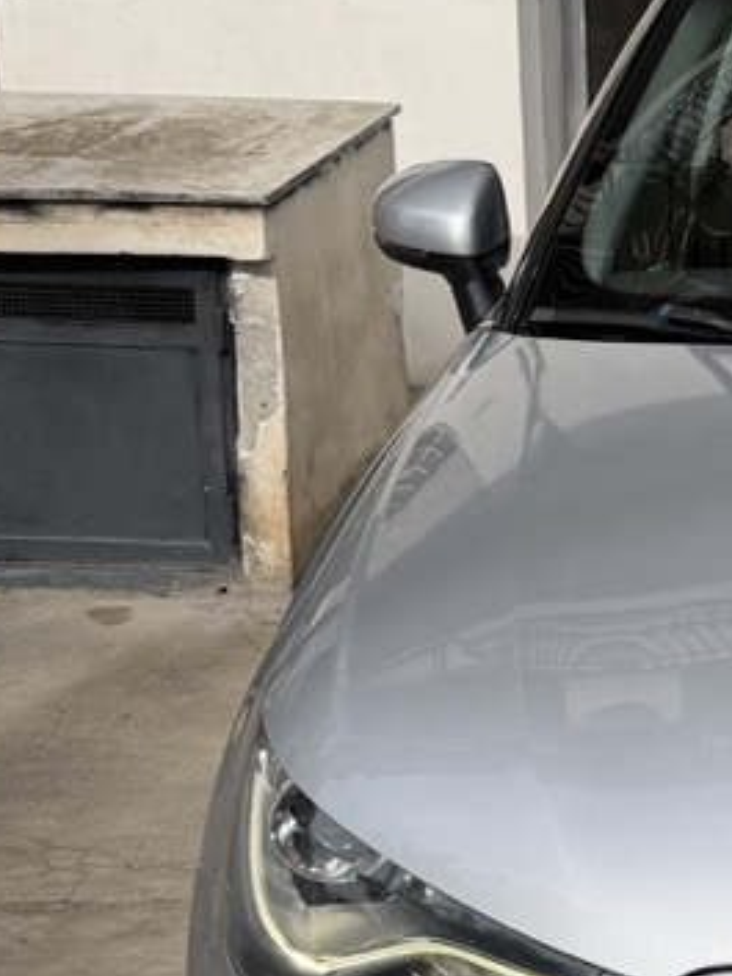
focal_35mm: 87
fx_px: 2451
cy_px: 559
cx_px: 1199
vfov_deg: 22.5
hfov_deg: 15.3
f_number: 1.78
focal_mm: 6.76
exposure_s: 1/3759
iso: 80
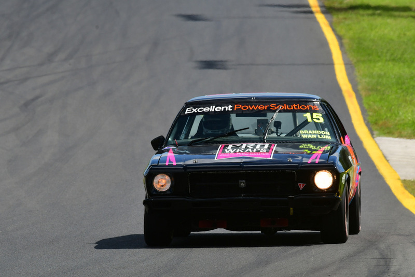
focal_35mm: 750
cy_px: 138
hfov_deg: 2.7
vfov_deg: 1.8
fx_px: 8648
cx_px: 208
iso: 400
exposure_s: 1/500
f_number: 13
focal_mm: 500
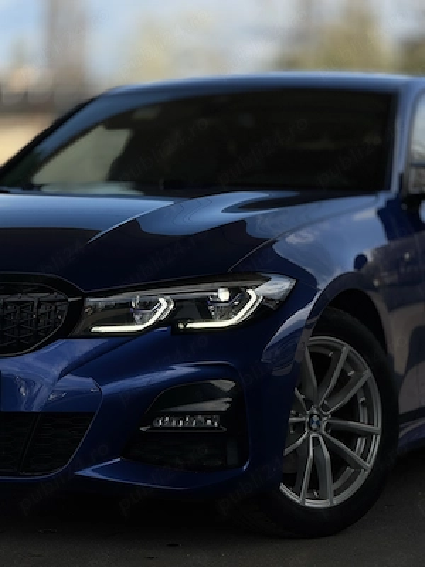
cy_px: 284
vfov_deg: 16.4
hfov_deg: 12.3
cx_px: 212
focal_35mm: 120
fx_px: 1964
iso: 50
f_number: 2.8
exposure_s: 1/926
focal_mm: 15.66
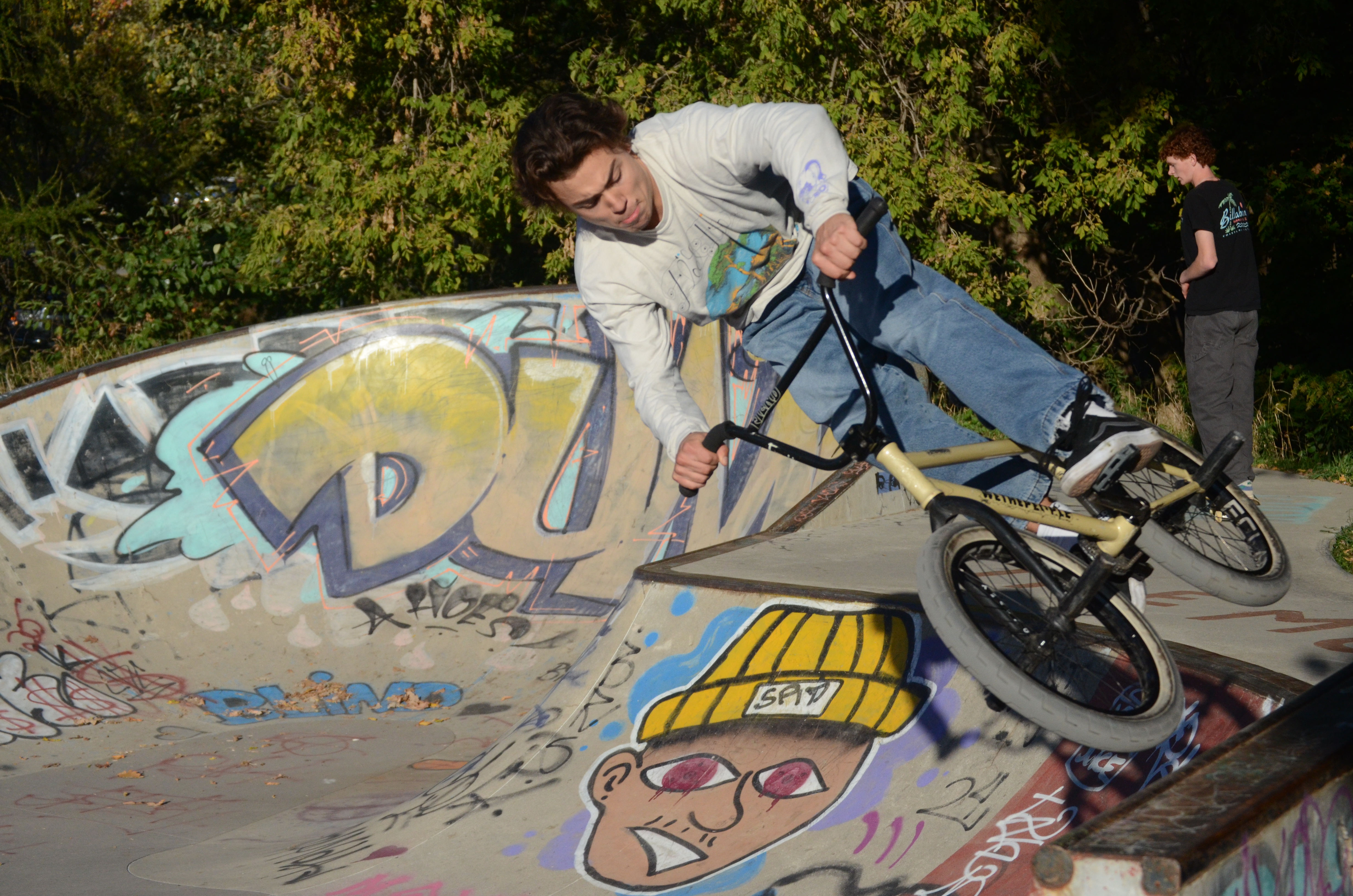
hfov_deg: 24.7
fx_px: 3094
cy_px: 448
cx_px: 676
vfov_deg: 16.5
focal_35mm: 82
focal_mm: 55
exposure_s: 1/6400
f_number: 7.1
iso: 1000
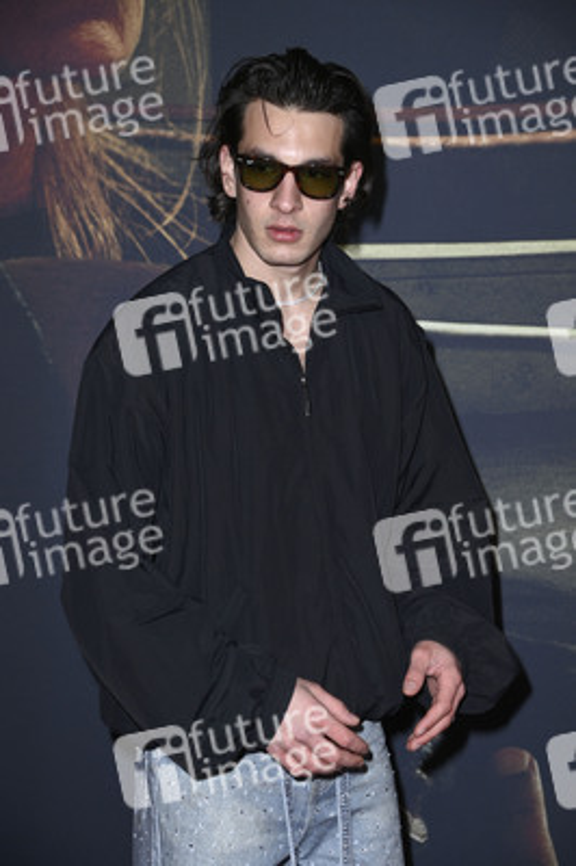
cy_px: 433
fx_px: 2356
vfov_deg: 20.8
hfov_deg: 13.9
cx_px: 288
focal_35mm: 98
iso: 500
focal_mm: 98
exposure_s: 1/200
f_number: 5.6
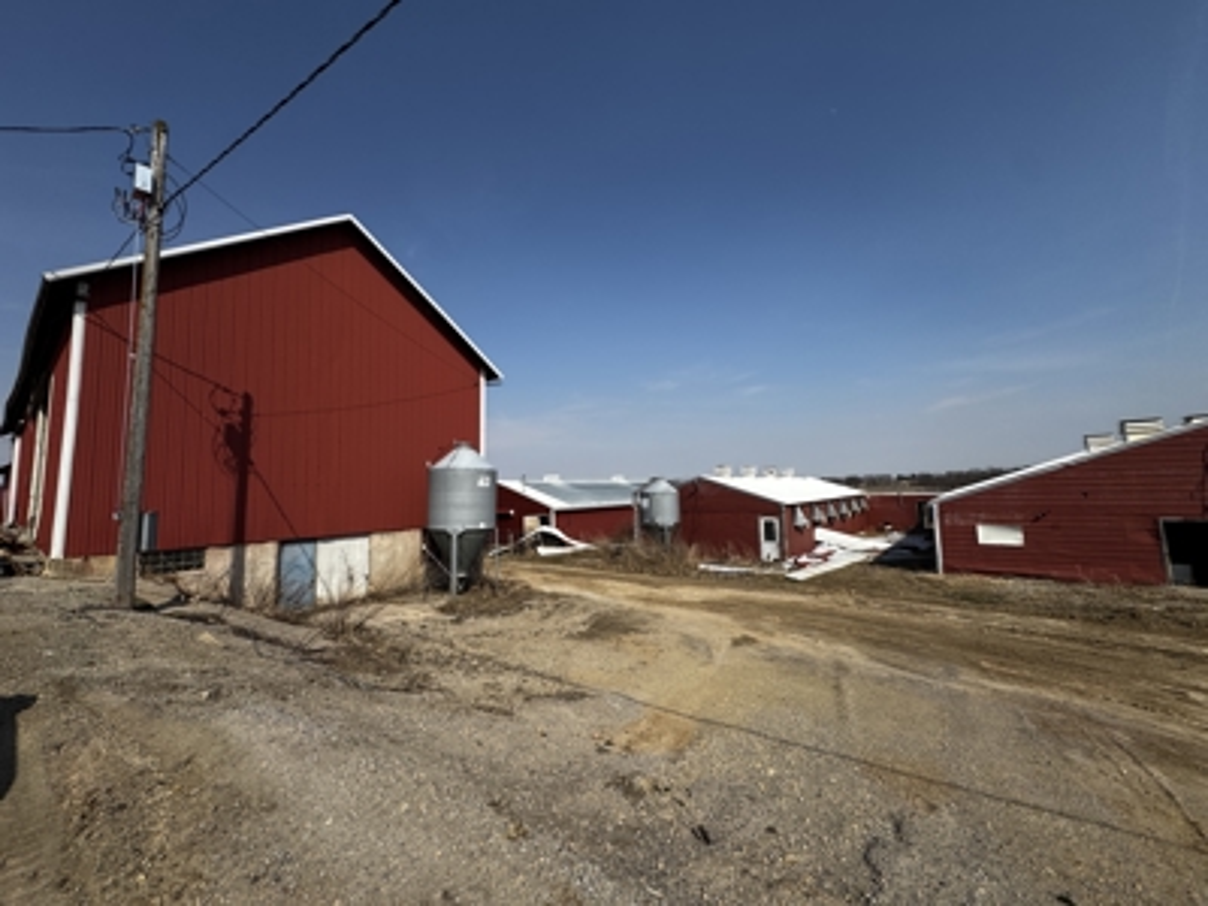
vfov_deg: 85.7
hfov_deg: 102.1
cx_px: 604
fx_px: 489
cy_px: 453
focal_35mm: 14
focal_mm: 2.22
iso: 50
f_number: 2.2
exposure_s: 1/3390
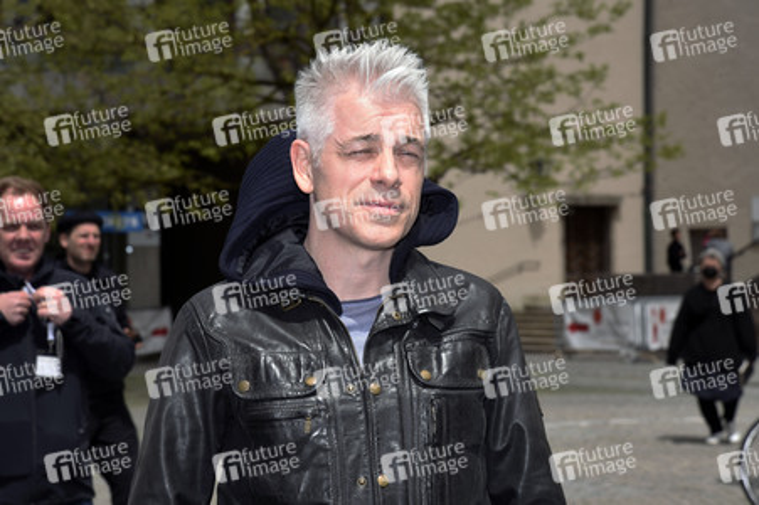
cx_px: 380
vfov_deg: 11.4
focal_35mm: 120
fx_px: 2528
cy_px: 252
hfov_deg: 17.1
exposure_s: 1/160
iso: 125
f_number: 11
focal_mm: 120
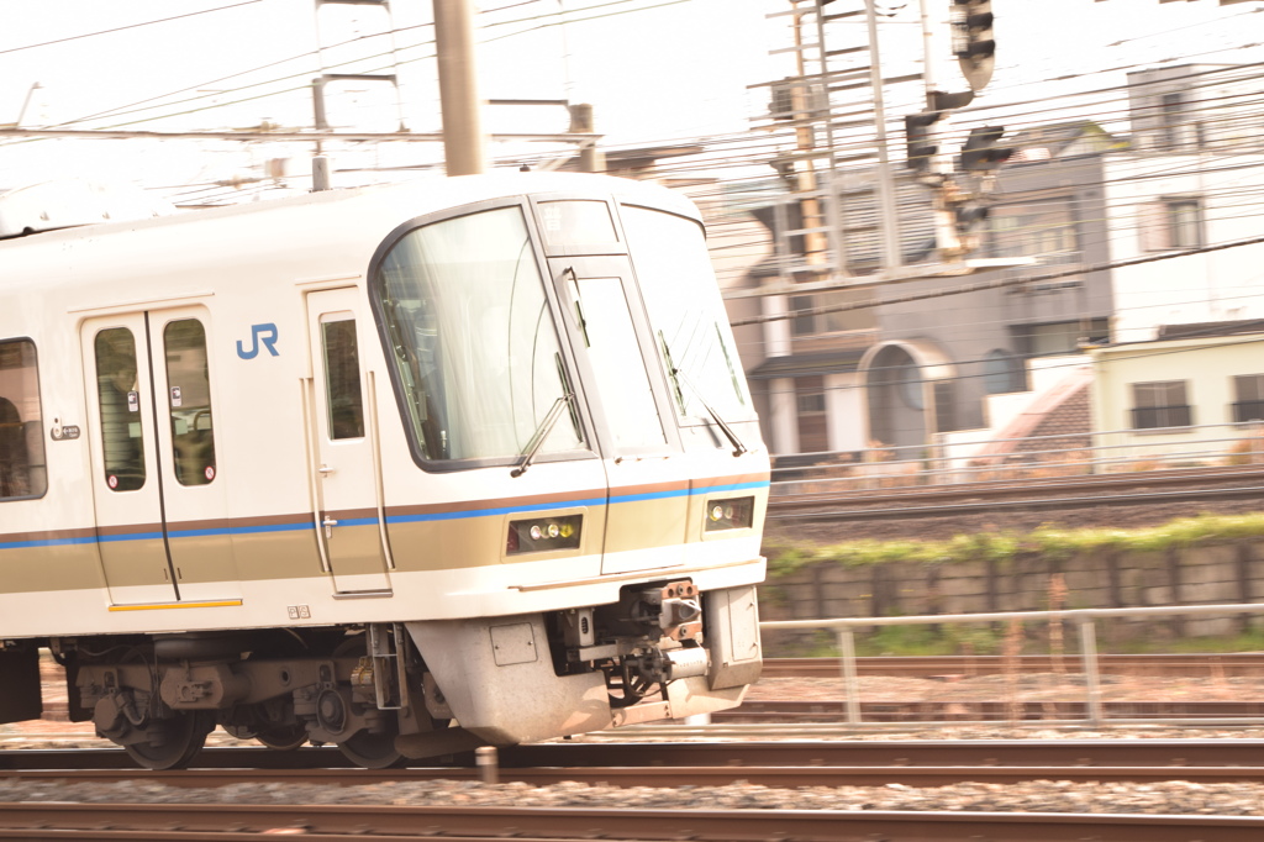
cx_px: 632
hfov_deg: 19.5
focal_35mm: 105
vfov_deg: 13.0
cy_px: 421
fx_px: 3685
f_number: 11
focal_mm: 70
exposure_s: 1/125
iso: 400
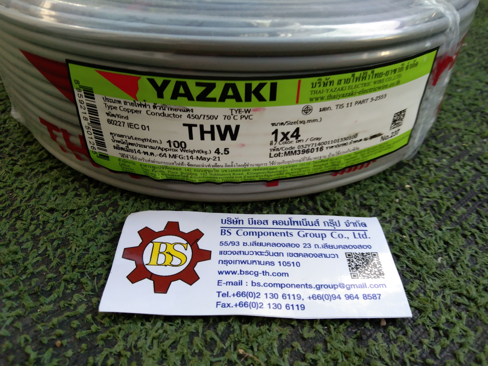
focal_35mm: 30
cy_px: 183
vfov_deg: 46.8
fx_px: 423
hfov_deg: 60.0
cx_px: 244
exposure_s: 1/50
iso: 141
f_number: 2.2
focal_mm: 3.65
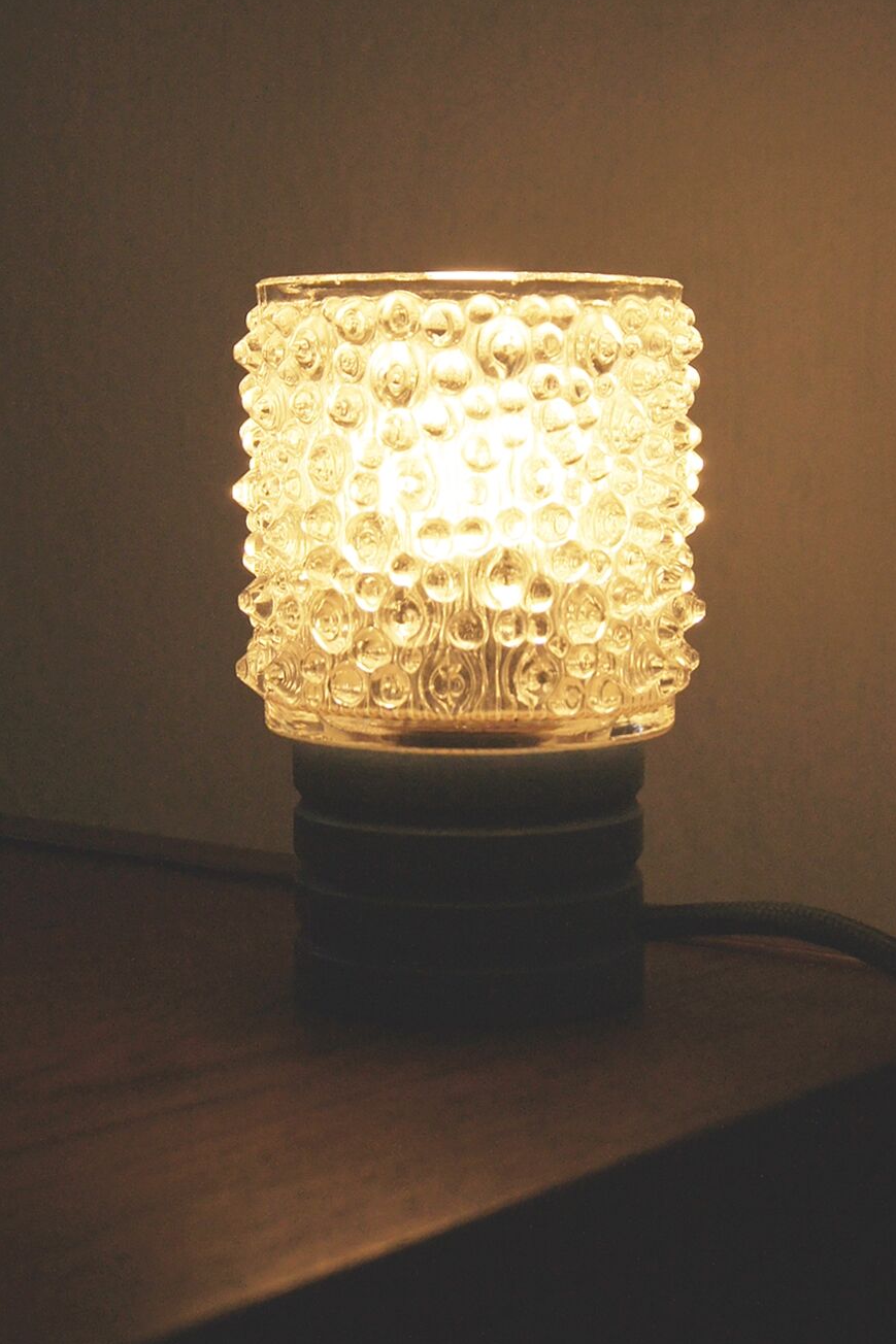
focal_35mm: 69
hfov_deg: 19.7
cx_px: 422
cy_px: 432
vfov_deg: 29.0
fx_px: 2576
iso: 400
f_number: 5.6
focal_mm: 30
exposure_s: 1/320
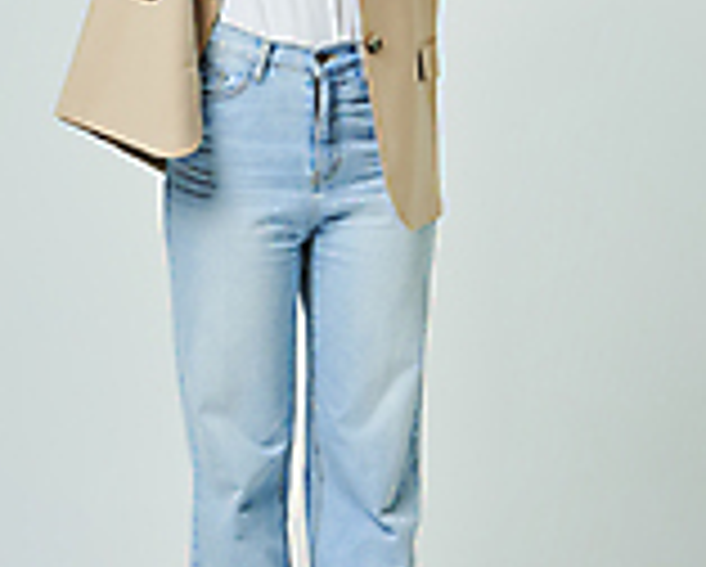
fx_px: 3494
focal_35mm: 167
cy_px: 27
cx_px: 313
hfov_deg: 11.5
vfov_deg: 9.2
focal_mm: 70
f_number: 11
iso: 100
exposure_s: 1/125
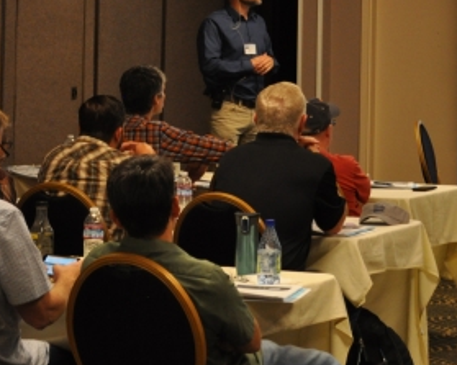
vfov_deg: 11.1
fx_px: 1879
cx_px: 537
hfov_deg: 13.5
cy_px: 67
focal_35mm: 139
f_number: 5.3
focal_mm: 40
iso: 800
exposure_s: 1/30
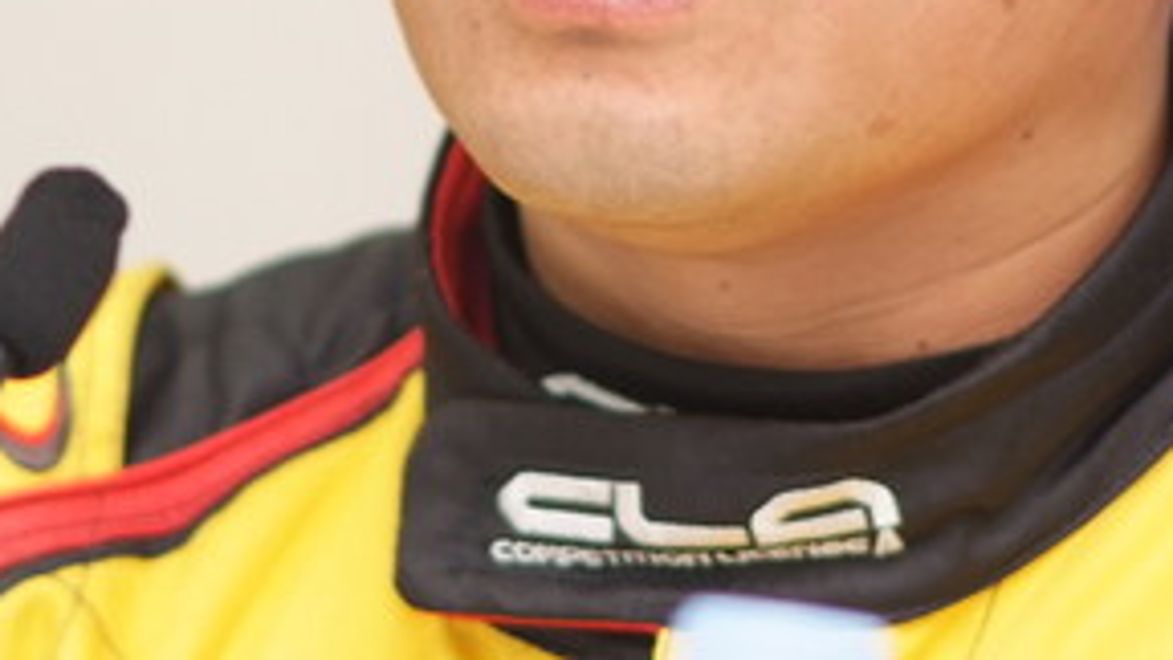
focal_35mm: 708
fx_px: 22021
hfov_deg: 3.1
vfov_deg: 1.7
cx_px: 676
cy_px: -155
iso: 400
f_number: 2.8
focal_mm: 180
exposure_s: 1/125
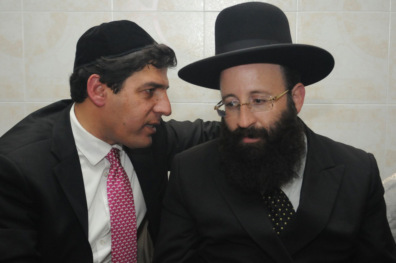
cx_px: 198
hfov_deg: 35.1
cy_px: 132
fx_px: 626
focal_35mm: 57
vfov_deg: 23.7
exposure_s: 1/125
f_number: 5.6
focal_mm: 38
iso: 1600
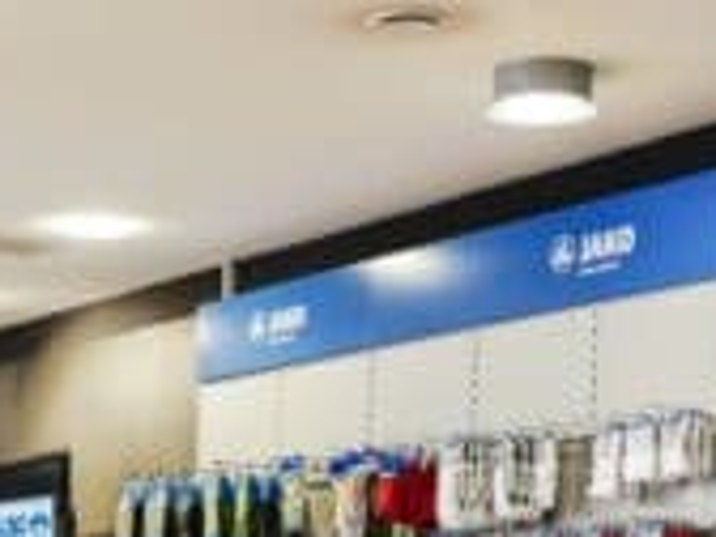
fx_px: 2544
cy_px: 716
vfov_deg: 11.7
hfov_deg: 15.7
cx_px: 17
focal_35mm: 123
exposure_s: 1/60
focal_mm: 28
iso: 125
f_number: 1.7
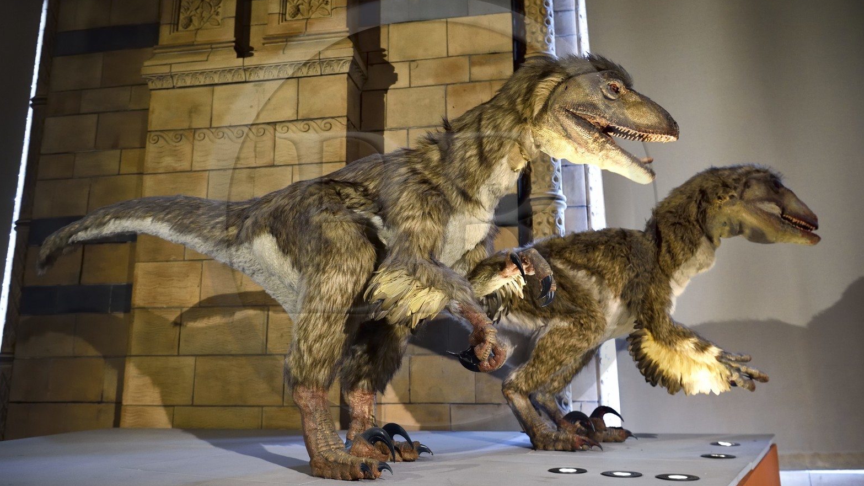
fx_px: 710
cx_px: 428
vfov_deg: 37.7
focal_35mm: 31
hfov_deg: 62.6
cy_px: 224
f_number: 5
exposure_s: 1/40
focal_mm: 29
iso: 1600
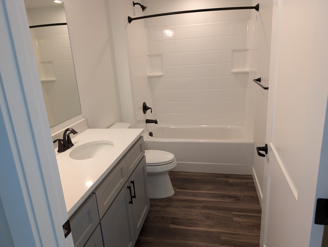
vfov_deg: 56.9
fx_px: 228
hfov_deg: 71.5
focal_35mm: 24
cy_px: 124
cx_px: 164
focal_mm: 6.9
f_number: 1.68
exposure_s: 1/60
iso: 47
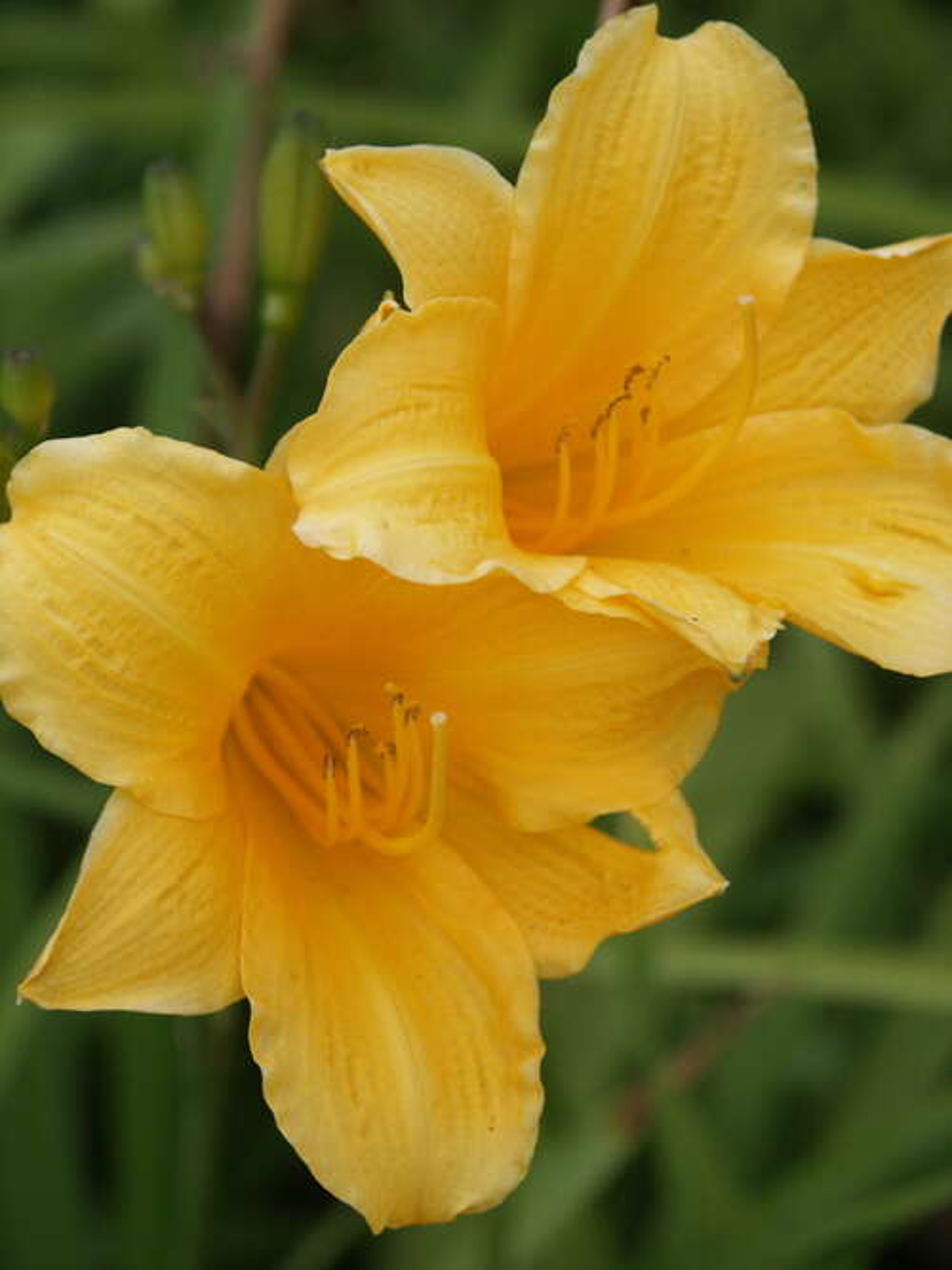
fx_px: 7299
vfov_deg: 9.9
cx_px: 476
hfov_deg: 7.5
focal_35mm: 199
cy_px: 635
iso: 100
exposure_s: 1/500
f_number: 3.5
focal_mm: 50.48
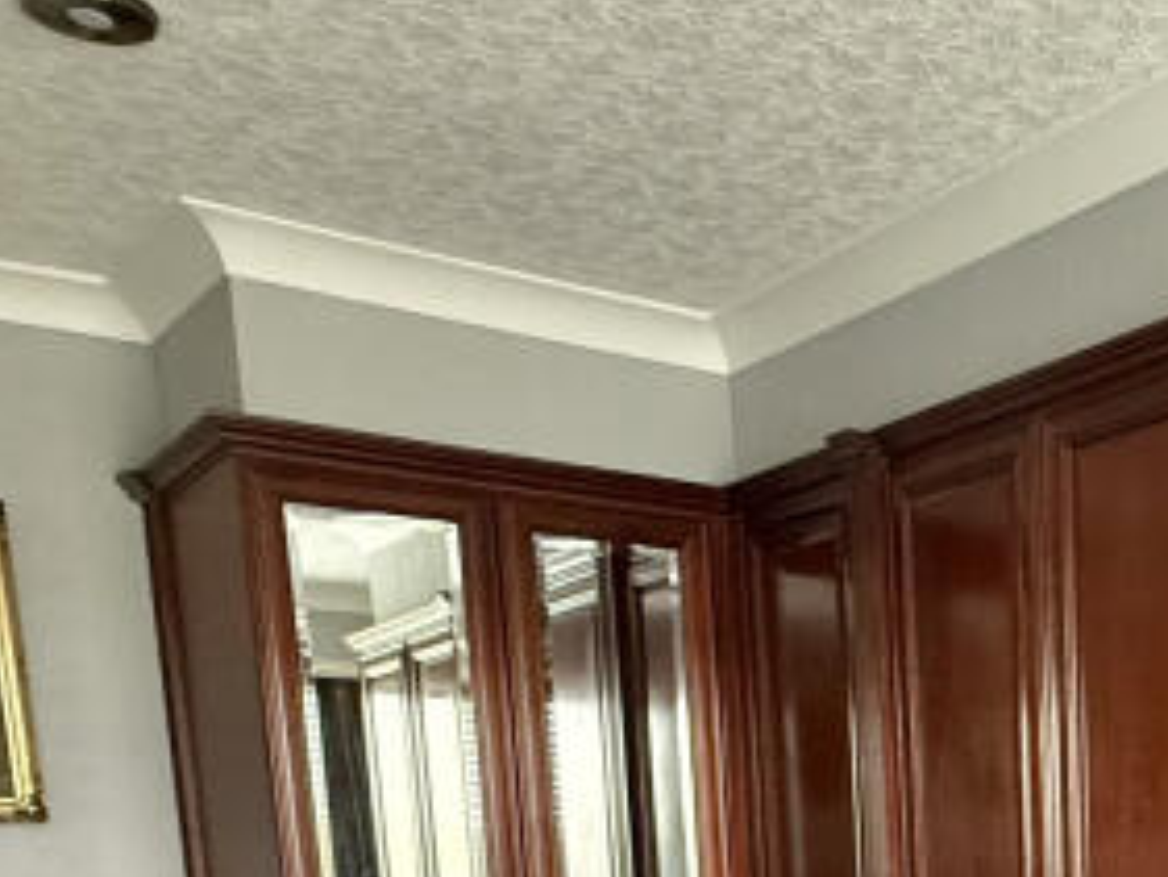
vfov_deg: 24.4
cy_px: 1189
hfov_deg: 34.7
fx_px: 1722
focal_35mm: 51
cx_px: 1118
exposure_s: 1/60
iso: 800
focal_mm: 2.22
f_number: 2.2
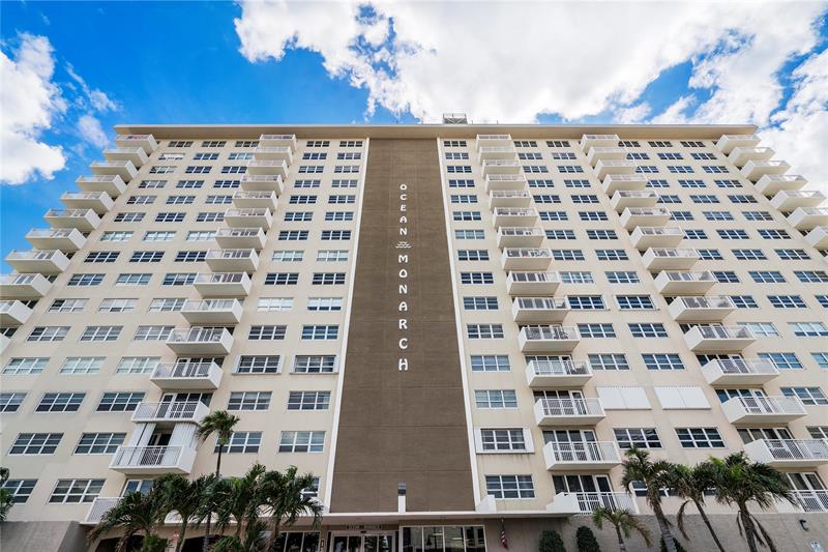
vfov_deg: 73.7
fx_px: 368
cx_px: 414
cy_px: 276
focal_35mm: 16
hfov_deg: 96.7
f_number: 11
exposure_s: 1/250
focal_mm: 16
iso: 160
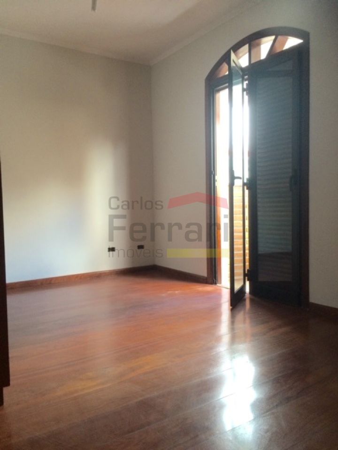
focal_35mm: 29
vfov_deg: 61.7
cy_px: 225
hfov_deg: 48.2
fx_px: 378
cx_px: 169
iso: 100
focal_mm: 4.15
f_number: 2.2
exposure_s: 1/30
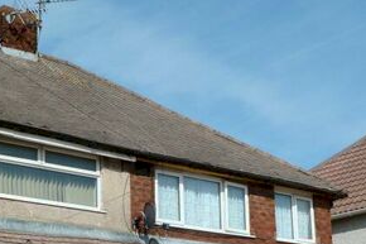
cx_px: 146
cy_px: 241
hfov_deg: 23.1
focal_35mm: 88
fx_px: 894
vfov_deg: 15.3
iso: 80
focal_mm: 5.7
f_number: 5.6
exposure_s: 1/500
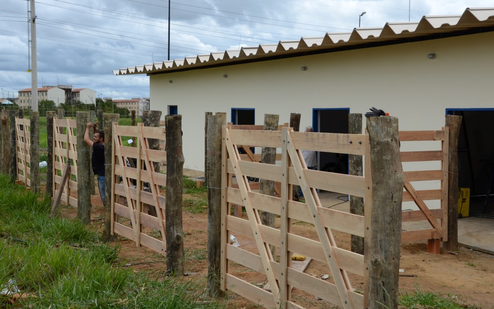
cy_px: 142
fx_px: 673
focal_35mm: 50
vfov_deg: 25.8
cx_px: 263
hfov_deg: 40.3
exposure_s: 1/250
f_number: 8
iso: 100
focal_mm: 30
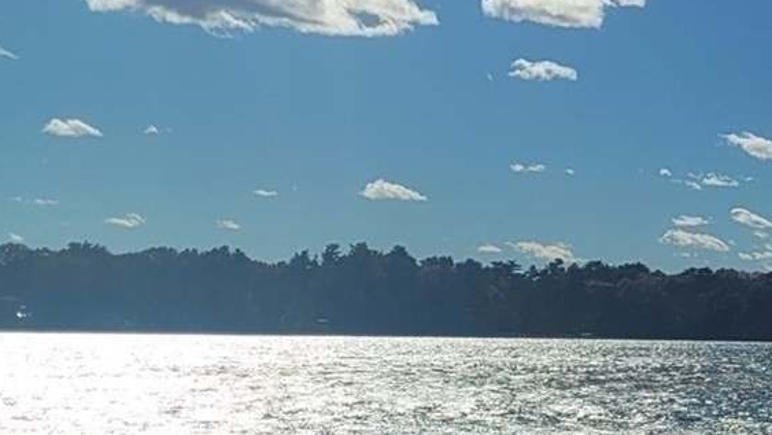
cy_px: 146
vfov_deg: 11.8
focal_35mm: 103
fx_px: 2109
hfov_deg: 20.5
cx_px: 629
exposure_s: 1/9232
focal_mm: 5.4
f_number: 1.8
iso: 40
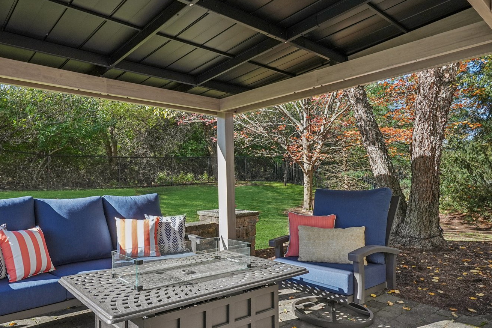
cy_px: 187
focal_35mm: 25
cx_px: 185
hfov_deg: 70.4
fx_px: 342
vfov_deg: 51.1
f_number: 8
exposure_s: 1/160
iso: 400
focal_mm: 16
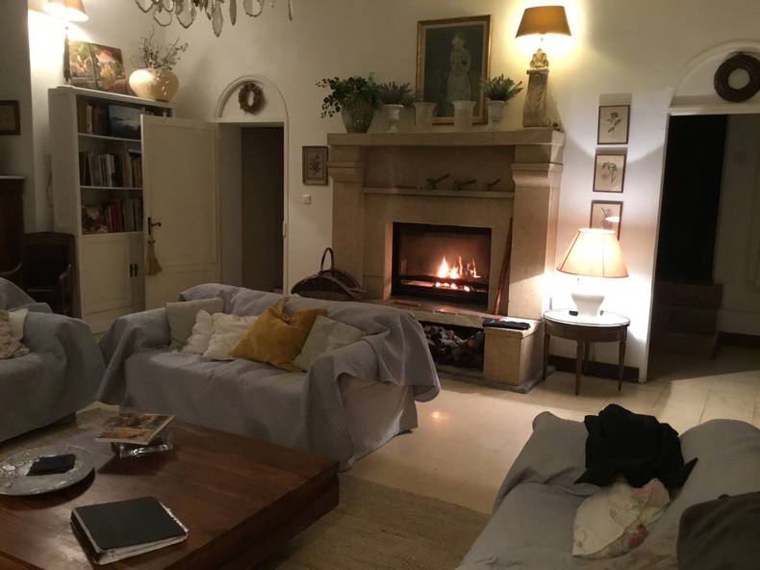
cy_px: 285
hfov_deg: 58.4
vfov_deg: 45.4
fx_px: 680
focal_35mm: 31
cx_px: 380
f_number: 2.4
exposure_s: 1/17
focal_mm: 3.3
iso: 250
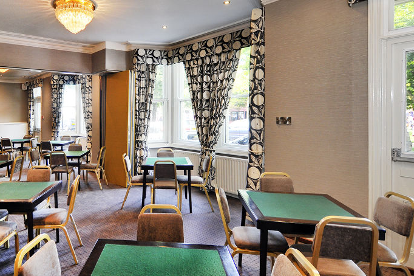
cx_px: 138
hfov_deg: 76.1
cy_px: 125
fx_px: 253
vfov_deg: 57.1
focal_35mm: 22
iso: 400
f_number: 5.6
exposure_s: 1/25
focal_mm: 10
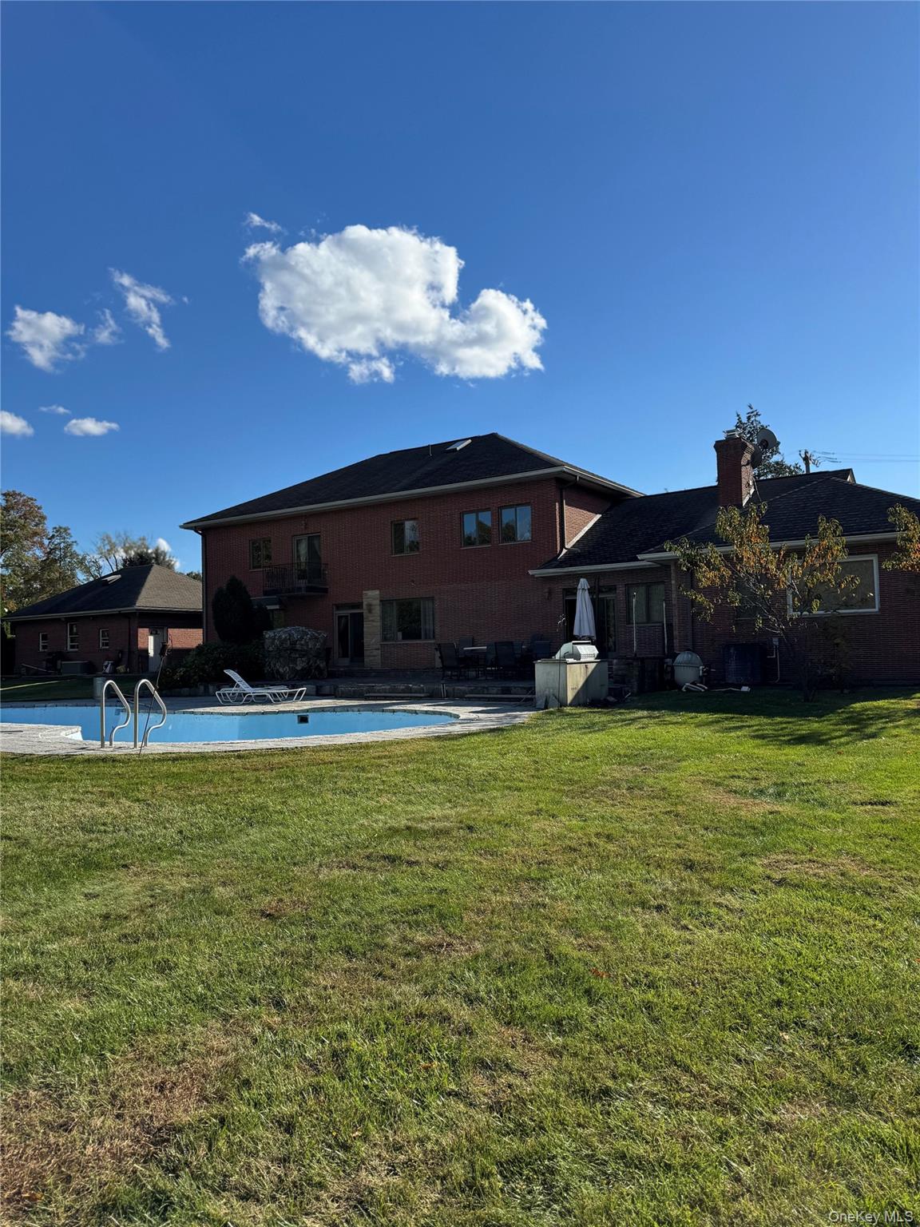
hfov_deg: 56.8
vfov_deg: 71.6
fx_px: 850
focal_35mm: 24
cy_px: 614
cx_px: 460
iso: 80
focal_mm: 6.76
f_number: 1.78
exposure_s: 1/4310
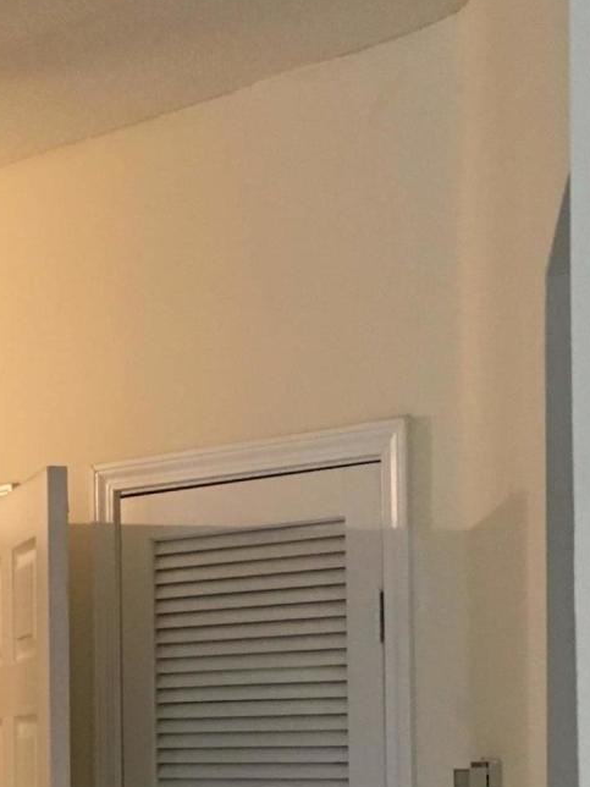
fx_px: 2045
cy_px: 736
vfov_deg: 21.2
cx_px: -112
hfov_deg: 15.8
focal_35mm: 90
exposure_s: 1/30
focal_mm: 4.15
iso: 100
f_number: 2.2
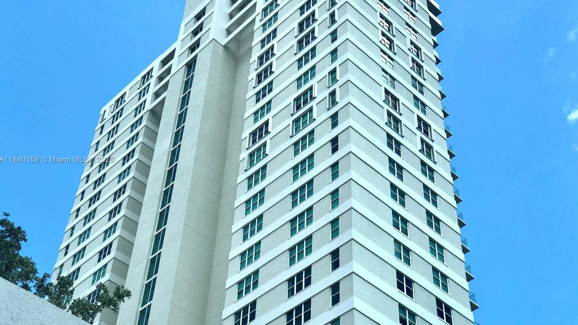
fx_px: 874
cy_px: 160
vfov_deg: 21.1
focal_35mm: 57
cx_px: 289
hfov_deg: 36.6
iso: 16
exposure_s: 1/600
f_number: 2.4
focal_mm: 6
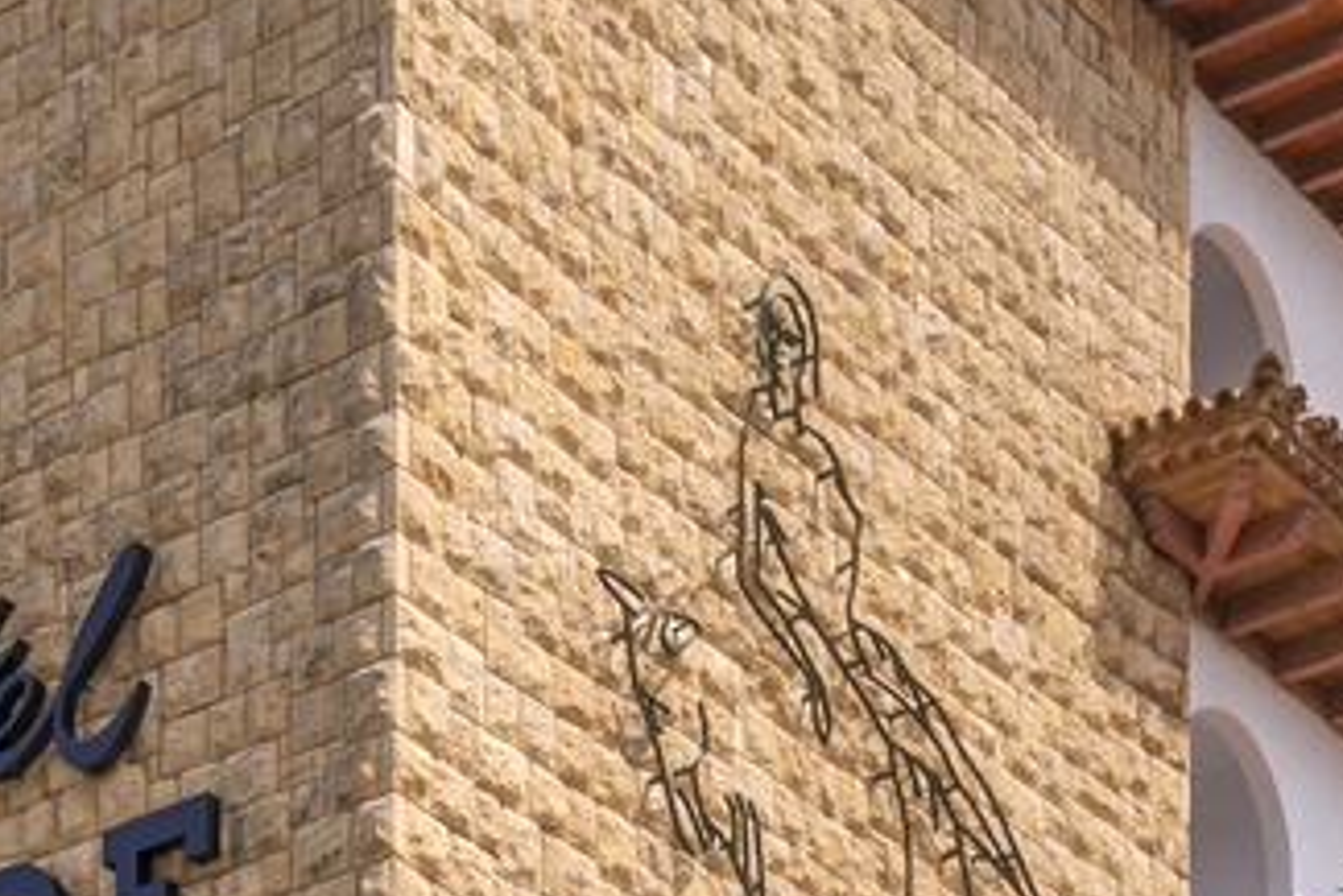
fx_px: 4404
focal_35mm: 118
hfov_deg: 17.3
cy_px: 2007
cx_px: 579
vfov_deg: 10.3
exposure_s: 1/125
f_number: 8
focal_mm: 20
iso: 160
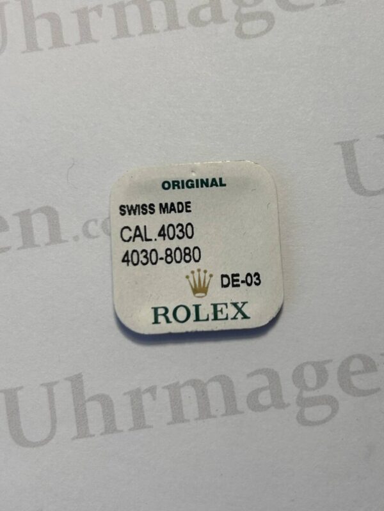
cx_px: 192
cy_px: 256
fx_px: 385
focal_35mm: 26
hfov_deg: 53.1
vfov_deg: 67.3
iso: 50
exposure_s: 1/164
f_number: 1.5
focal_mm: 5.7
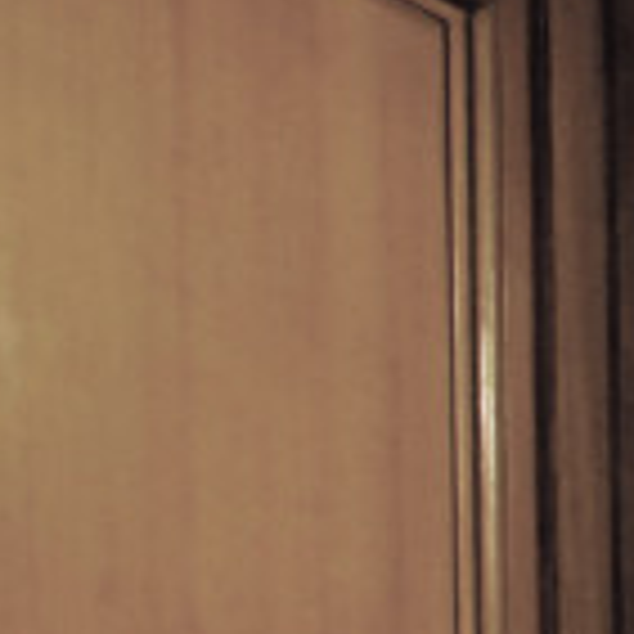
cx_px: 2911
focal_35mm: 211
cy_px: 1677
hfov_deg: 6.1
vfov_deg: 7.6
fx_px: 4372
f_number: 5.6
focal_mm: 18
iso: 1600
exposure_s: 1/80
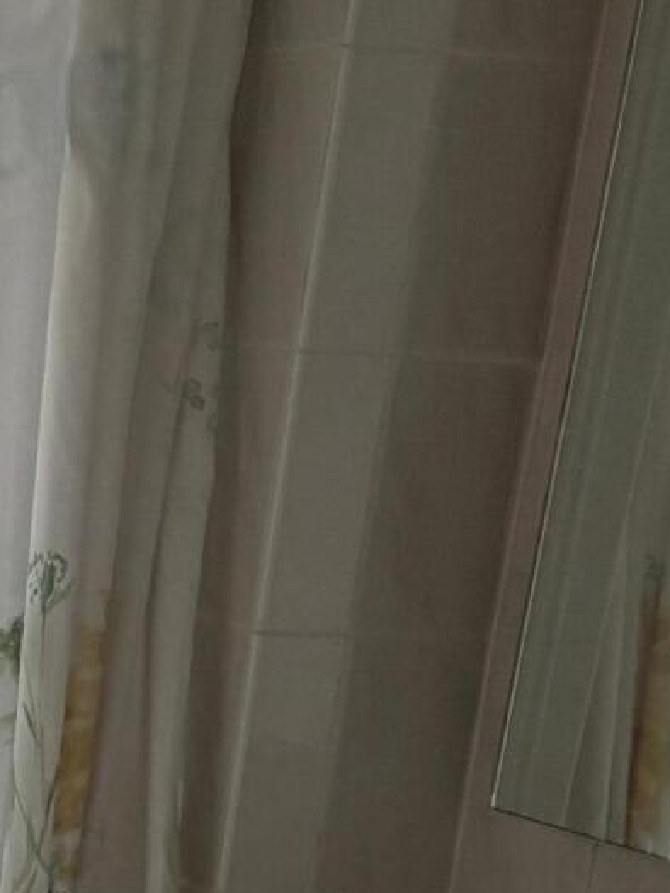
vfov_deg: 18.6
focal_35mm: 99
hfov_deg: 13.3
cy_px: 1119
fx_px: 2554
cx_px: -575
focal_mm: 5.96
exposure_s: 1/60
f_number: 1.6
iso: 200
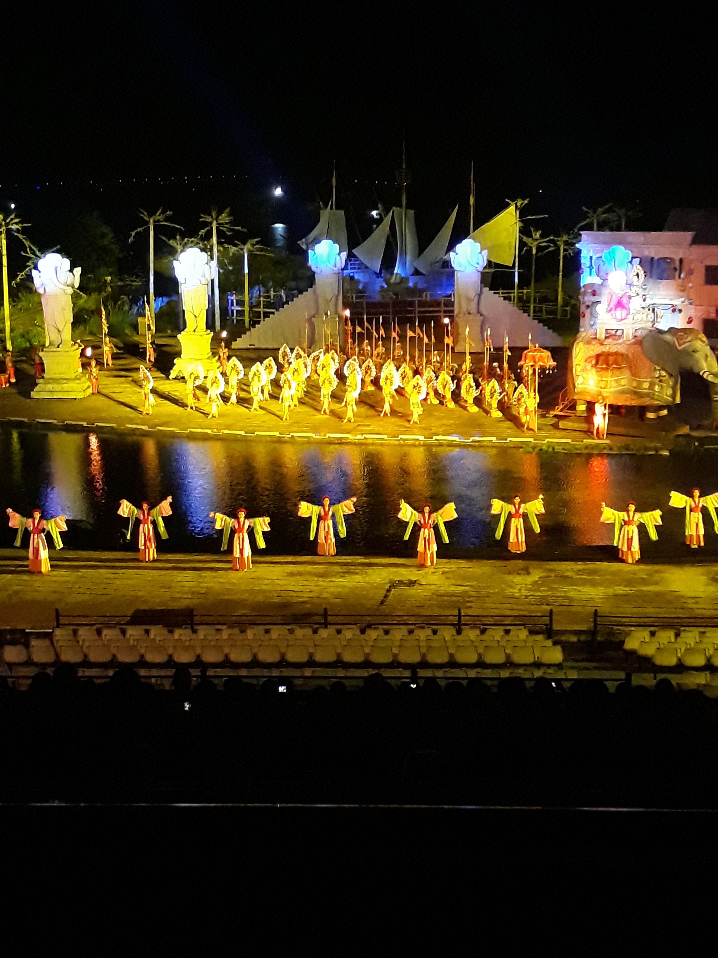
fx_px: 747
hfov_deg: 51.4
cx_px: 359
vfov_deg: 65.3
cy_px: 479
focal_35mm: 27
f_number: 1.7
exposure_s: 1/25
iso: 500
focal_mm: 3.71
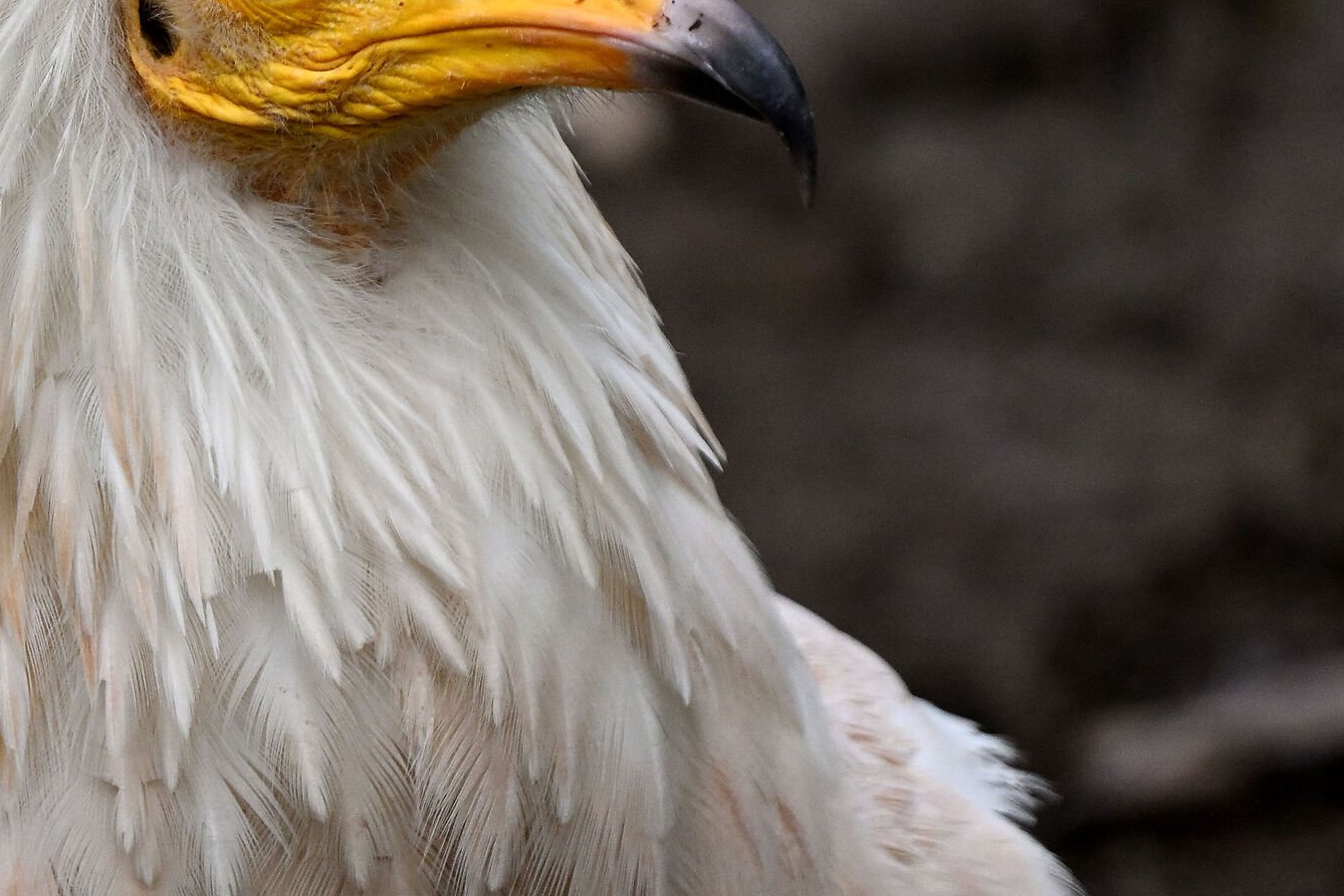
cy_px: 124
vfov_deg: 1.4
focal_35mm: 965
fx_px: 36024
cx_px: 441
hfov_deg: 2.1
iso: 2000
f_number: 6.3
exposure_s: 1/500
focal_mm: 362
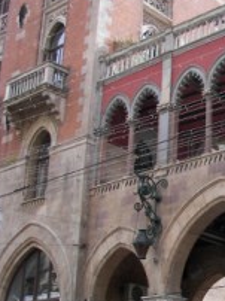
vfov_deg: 24.2
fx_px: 695
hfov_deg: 17.8
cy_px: 216
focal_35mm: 80
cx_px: 240
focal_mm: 6
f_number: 2.8
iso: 50
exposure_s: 1/200
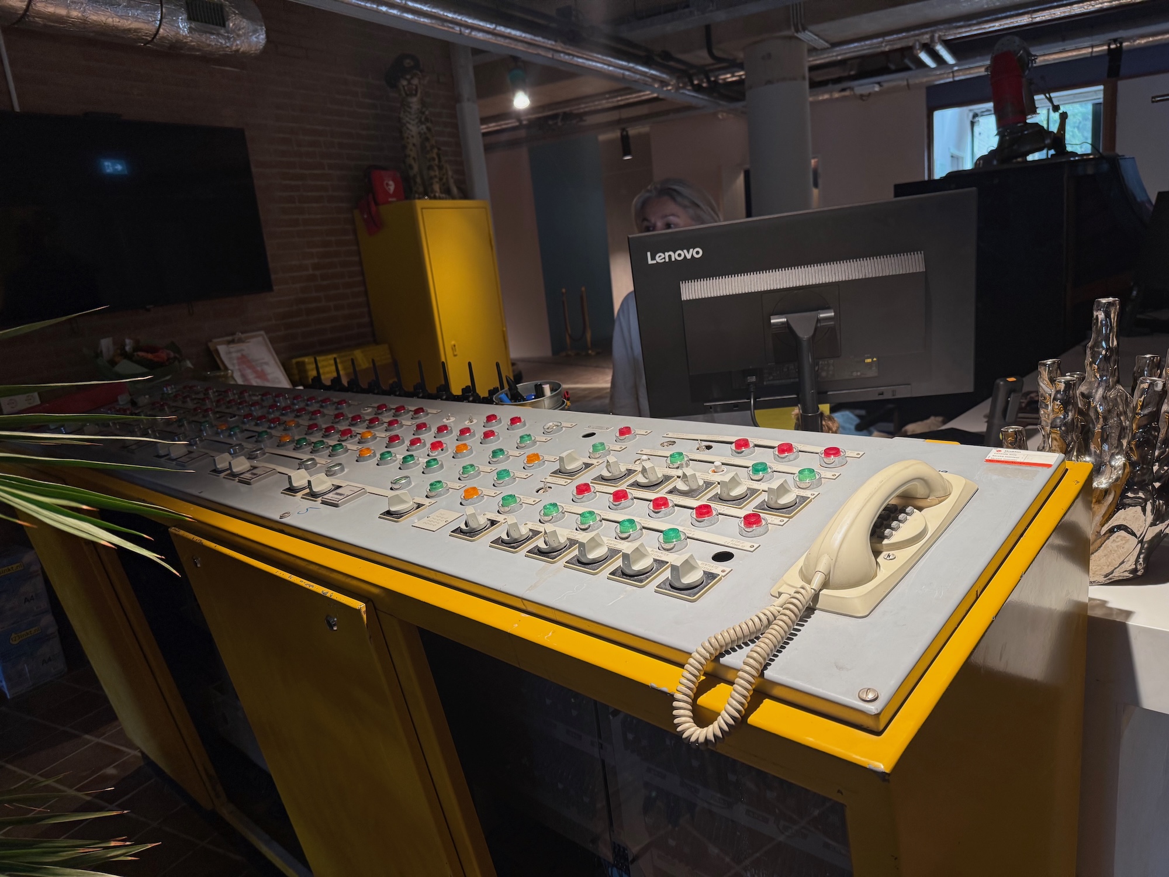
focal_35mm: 24
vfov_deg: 56.8
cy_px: 438
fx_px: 810
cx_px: 584
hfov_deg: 71.6
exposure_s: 1/100
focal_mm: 6.76
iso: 160
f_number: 1.78
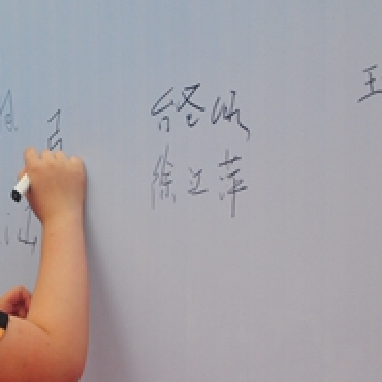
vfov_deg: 22.8
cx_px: -66
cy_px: 172
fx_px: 949
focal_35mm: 76
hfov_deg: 21.3
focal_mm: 22
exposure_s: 1/250
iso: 400
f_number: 8
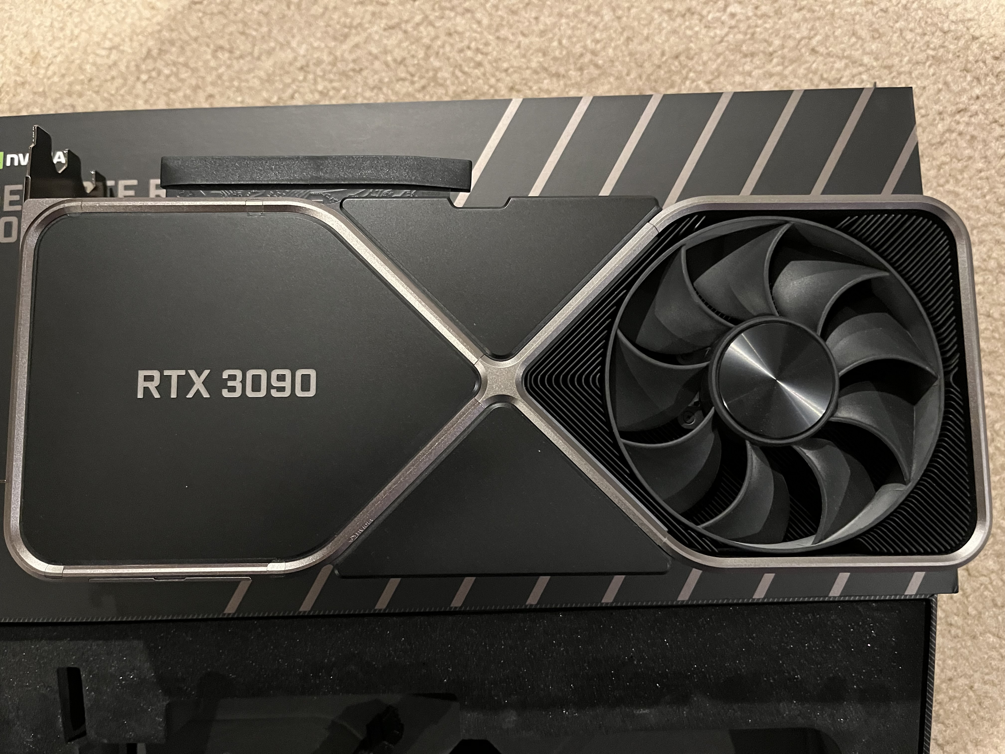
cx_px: 502
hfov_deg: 67.3
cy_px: 377
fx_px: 755
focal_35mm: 26
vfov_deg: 53.1
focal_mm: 5.1
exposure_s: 1/30
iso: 800
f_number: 1.6
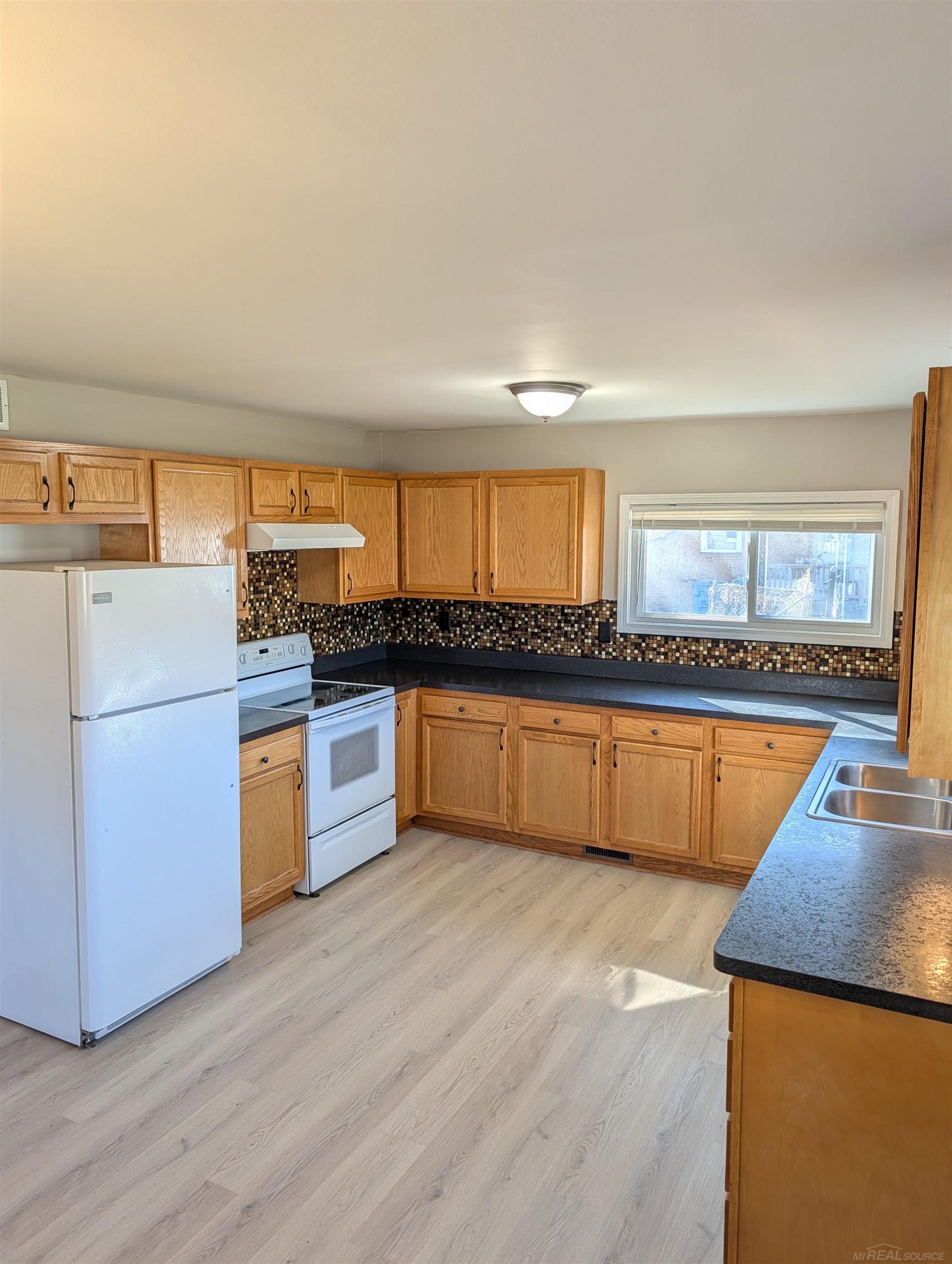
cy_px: 632
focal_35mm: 24
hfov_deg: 56.9
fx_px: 878
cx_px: 476
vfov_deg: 71.5
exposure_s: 1/120
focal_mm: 6.9
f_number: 1.68
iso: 31
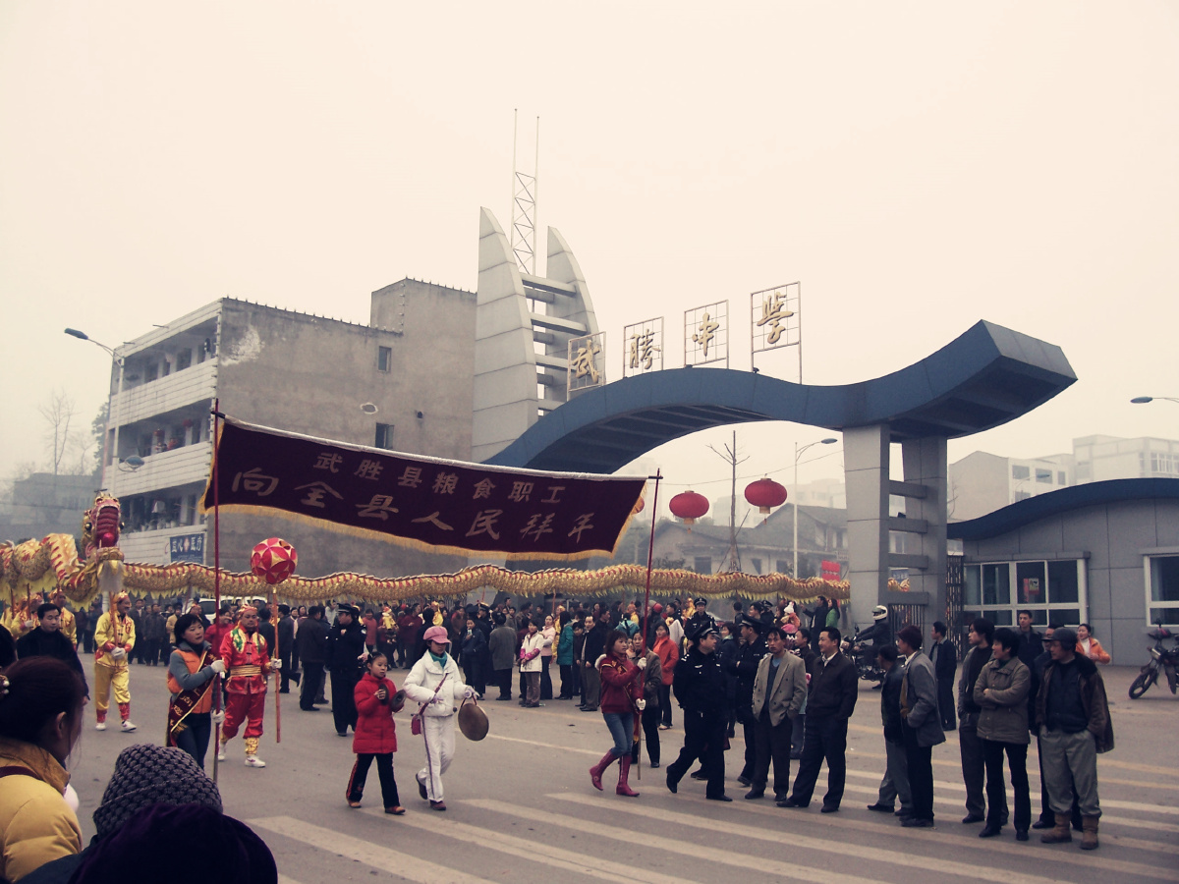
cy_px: 442
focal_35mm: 34
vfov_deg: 41.8
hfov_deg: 54.0
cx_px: 590
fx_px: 1158
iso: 80
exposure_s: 1/125
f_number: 2.7
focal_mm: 5.6
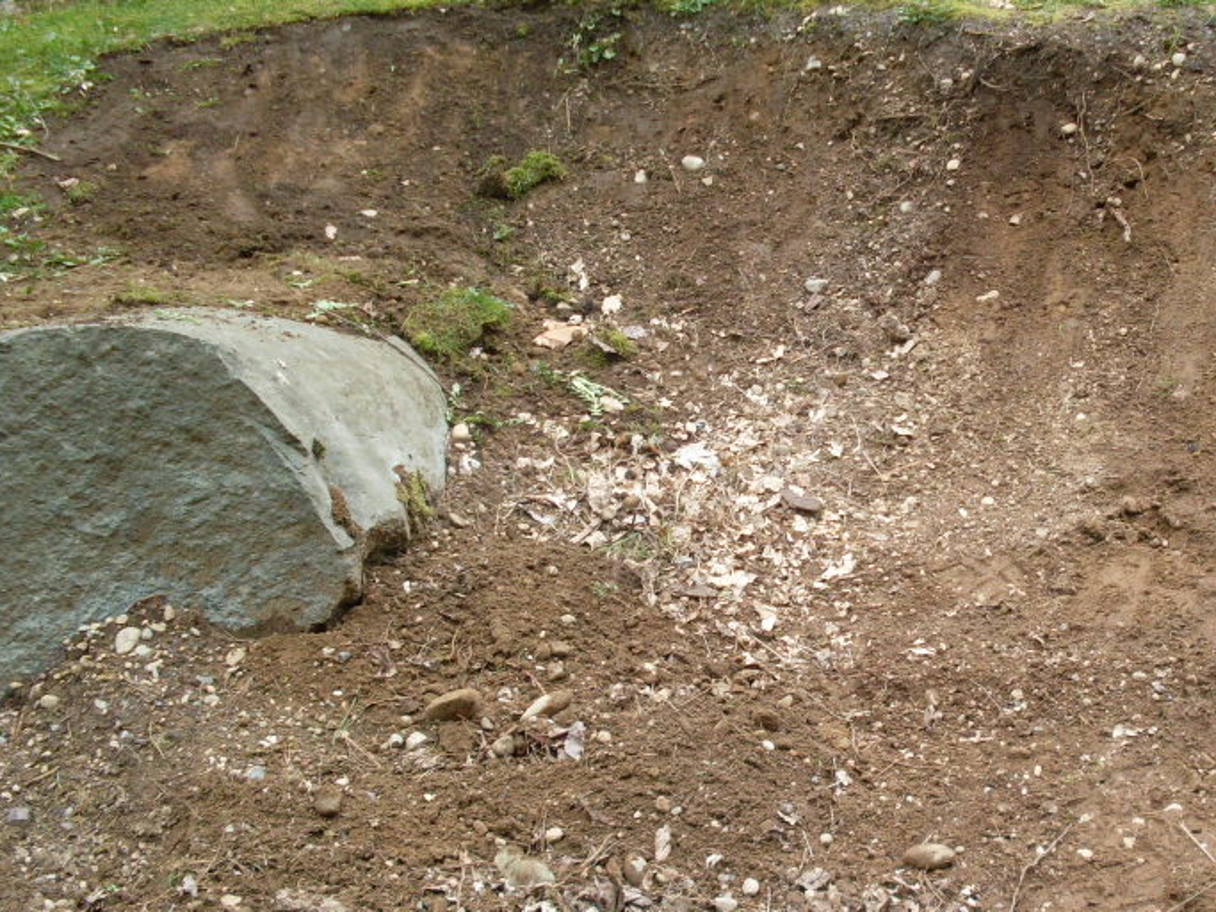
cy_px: 527
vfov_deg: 25.6
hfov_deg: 33.3
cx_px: 867
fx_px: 2002
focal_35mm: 57
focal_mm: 6.3
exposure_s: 1/90
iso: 80
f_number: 2.8
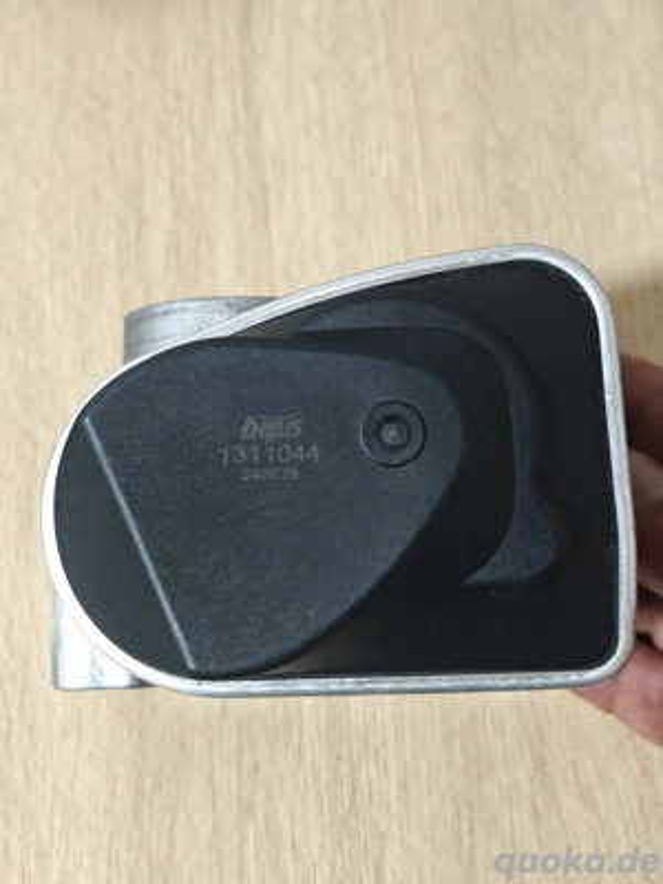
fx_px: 1532
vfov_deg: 32.2
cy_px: 442
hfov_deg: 24.4
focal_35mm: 60
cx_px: 332
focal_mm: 9
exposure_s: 1/30
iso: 2500
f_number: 2
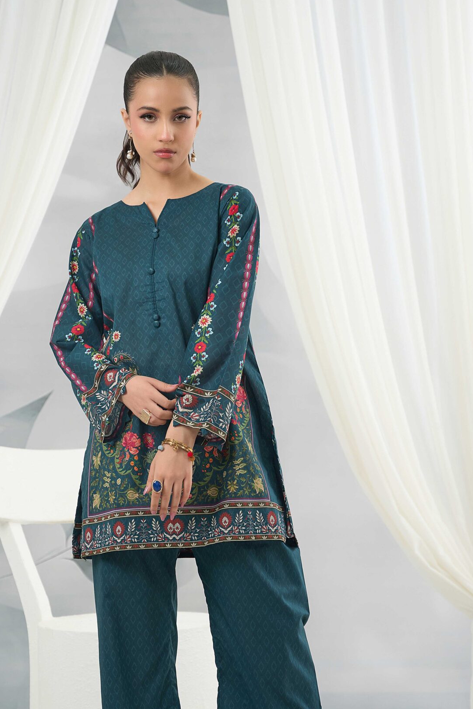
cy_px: 418
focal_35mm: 88
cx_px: 191
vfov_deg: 23.0
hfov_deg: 15.5
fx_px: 1742
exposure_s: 1/125
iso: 160
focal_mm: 55.9
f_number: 3.2
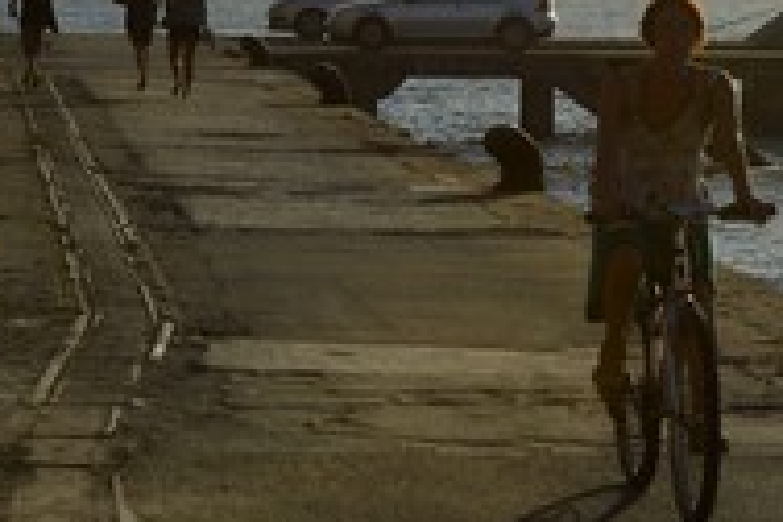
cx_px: 742
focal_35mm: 191
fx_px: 4154
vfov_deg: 7.2
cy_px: 0
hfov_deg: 10.7
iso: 200
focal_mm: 86
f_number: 14
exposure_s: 1/800
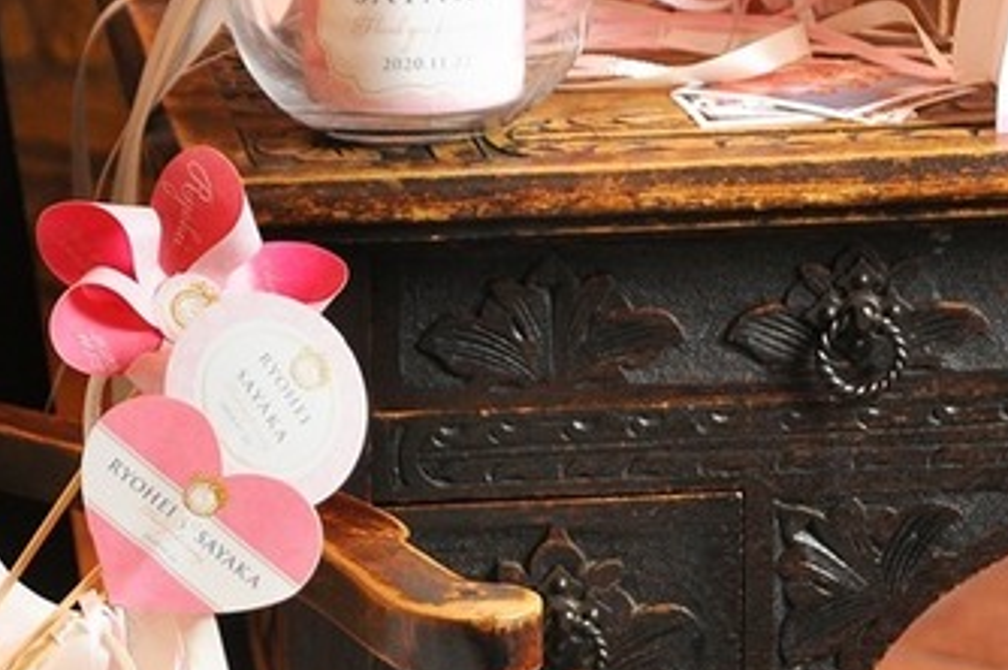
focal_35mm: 181
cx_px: 247
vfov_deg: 7.5
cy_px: 634
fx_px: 5063
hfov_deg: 11.3
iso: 500
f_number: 5
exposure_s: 1/30
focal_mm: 48
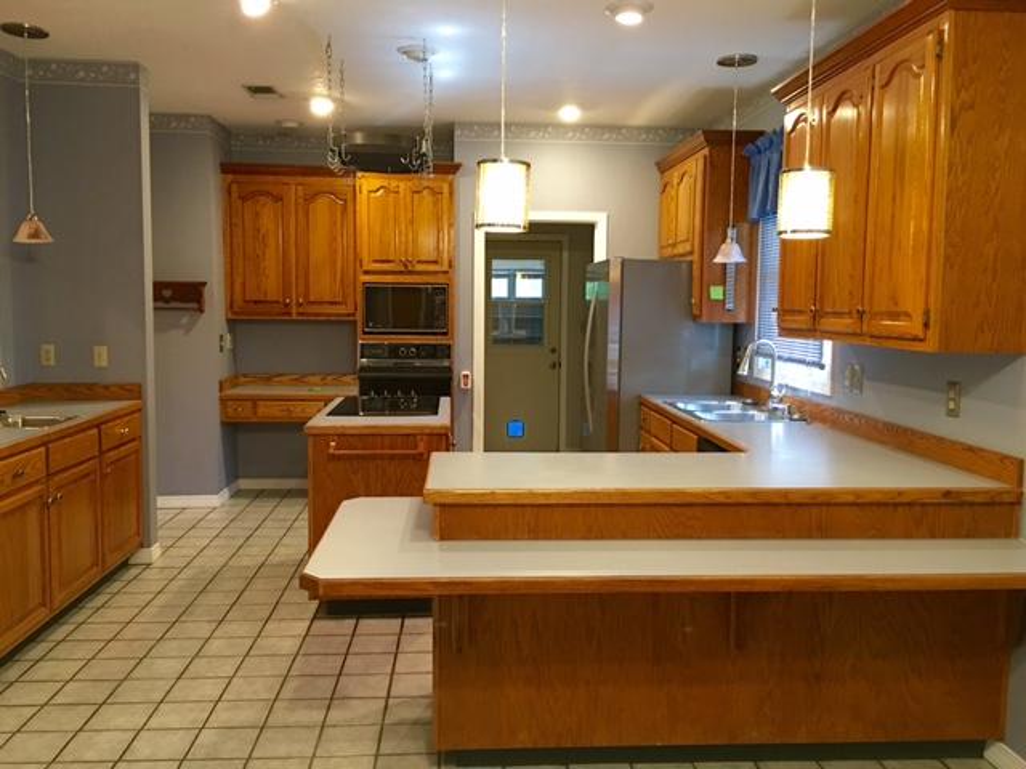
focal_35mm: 29
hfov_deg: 61.7
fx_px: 860
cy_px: 384
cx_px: 513
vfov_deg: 48.2
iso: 80
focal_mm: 4.15
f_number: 2.2
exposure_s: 1/15
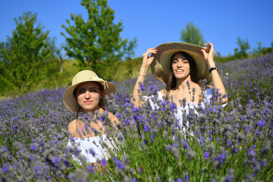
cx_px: 136
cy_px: 91
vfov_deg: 28.1
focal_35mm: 48
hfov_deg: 41.1
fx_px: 364
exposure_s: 1/5000
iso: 160
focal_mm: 32
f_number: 2.8
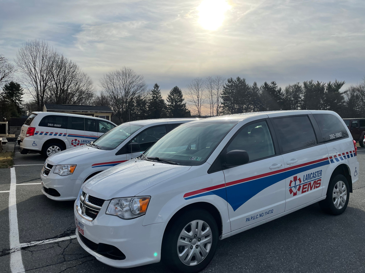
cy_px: 136
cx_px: 182
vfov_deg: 53.1
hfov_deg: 67.3
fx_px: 274
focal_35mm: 26
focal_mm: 4.2
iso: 32
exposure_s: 1/8403
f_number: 1.6
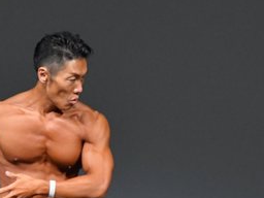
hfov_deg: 1.8
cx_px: 28
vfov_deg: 1.4
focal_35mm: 1091
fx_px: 8321
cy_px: 206
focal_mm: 250
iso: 4000
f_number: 5.6
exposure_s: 1/400
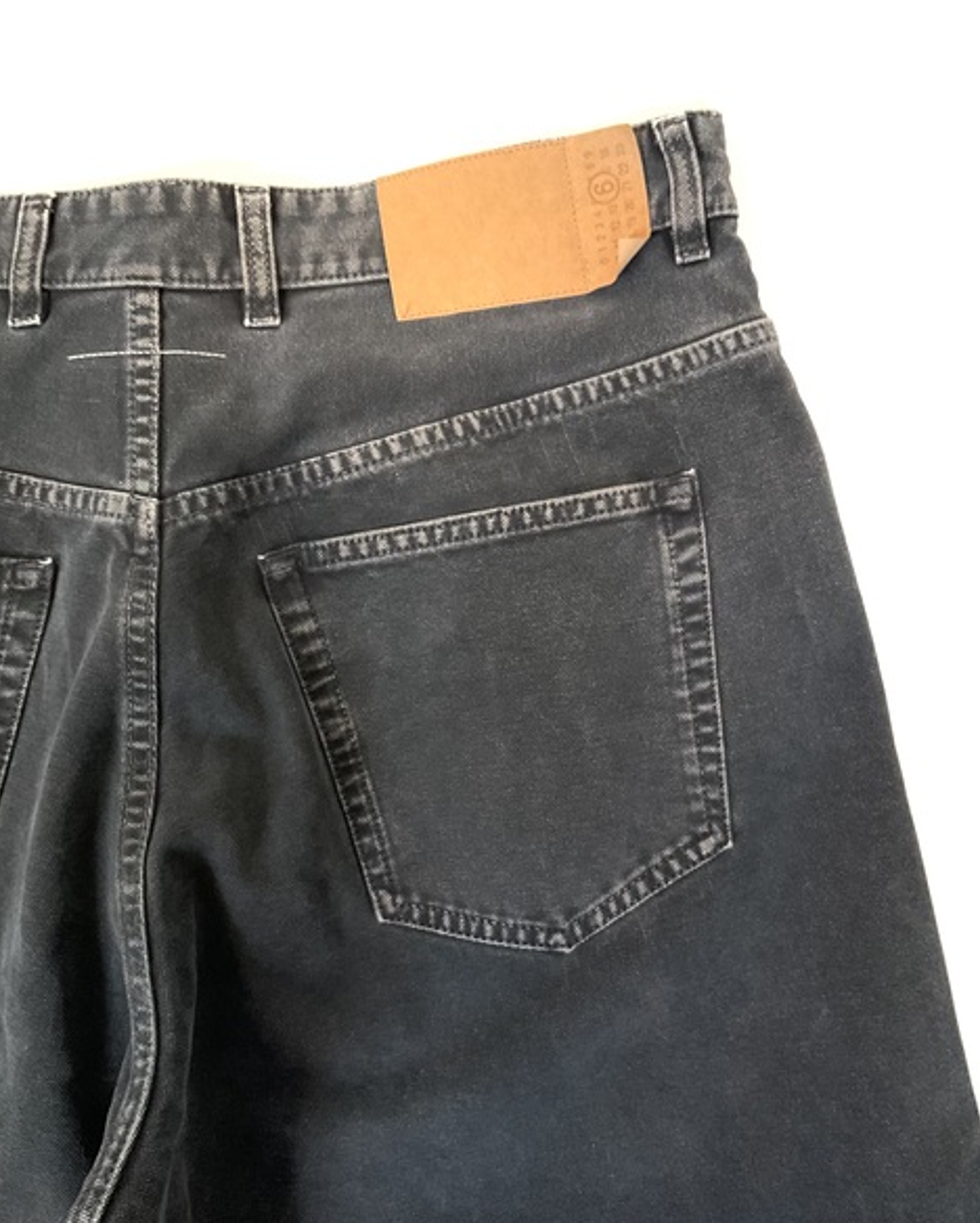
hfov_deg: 47.2
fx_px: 1123
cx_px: 494
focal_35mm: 31
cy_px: 593
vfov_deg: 57.1
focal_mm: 3
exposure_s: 1/60
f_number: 1.8
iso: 64
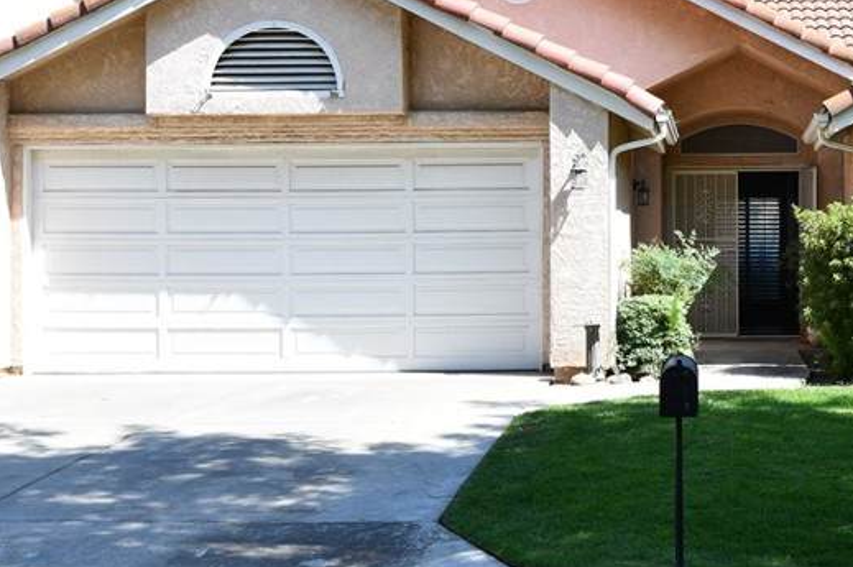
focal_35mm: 71
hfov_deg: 27.8
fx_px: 1681
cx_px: 707
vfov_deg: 19.1
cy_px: 239
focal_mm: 24
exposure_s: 1/200
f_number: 9
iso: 320
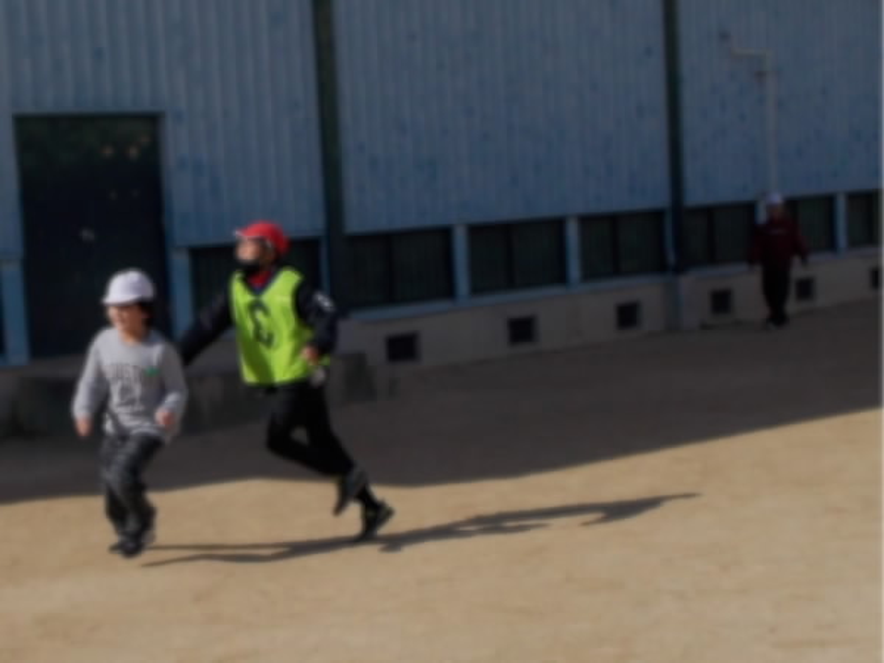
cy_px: 332
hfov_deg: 61.7
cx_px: 442
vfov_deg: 48.2
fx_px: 741
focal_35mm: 29
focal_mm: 4.1
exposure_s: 1/250
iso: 80
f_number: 9.3
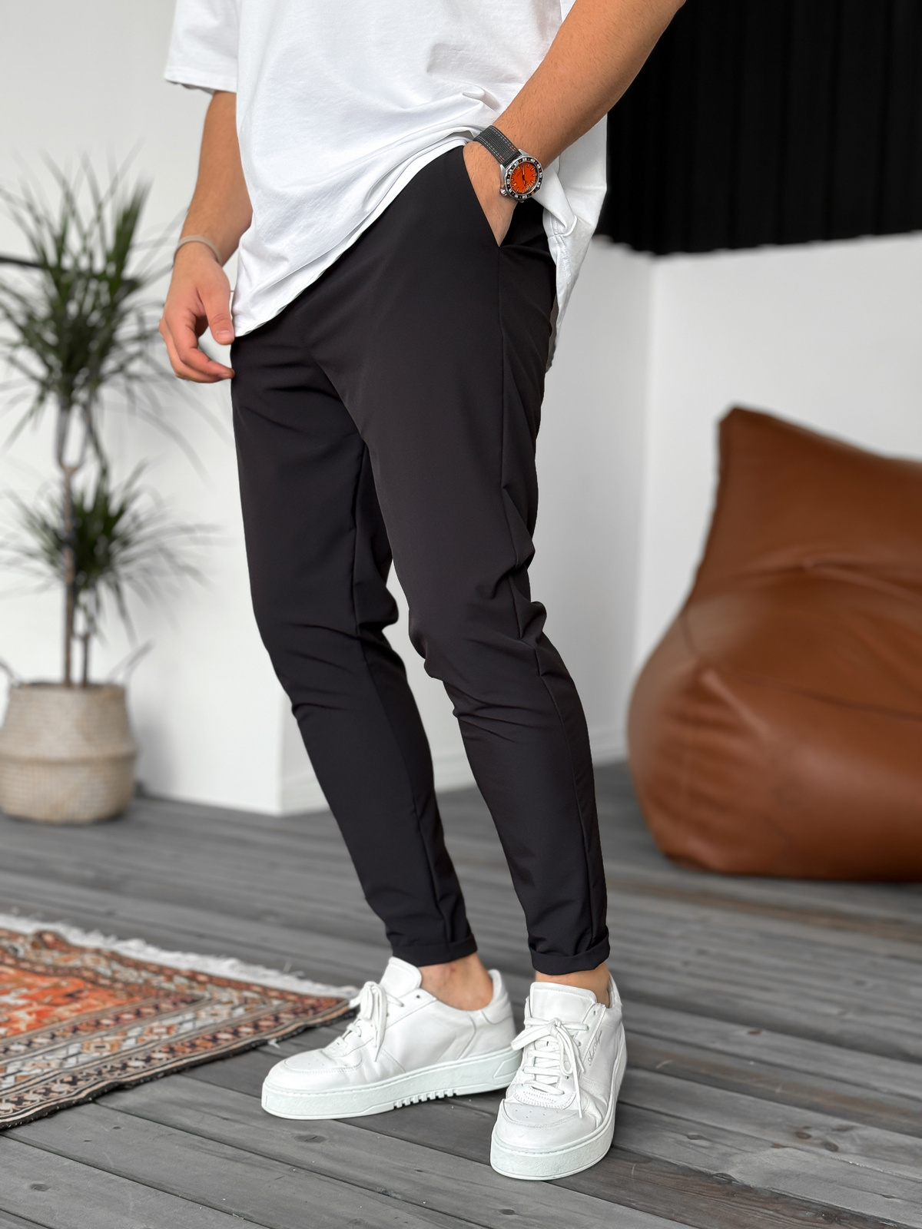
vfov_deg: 39.7
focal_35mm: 48
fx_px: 1705
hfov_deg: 30.3
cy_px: 614
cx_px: 461
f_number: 1.8
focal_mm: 6.86
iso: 100
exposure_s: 1/80
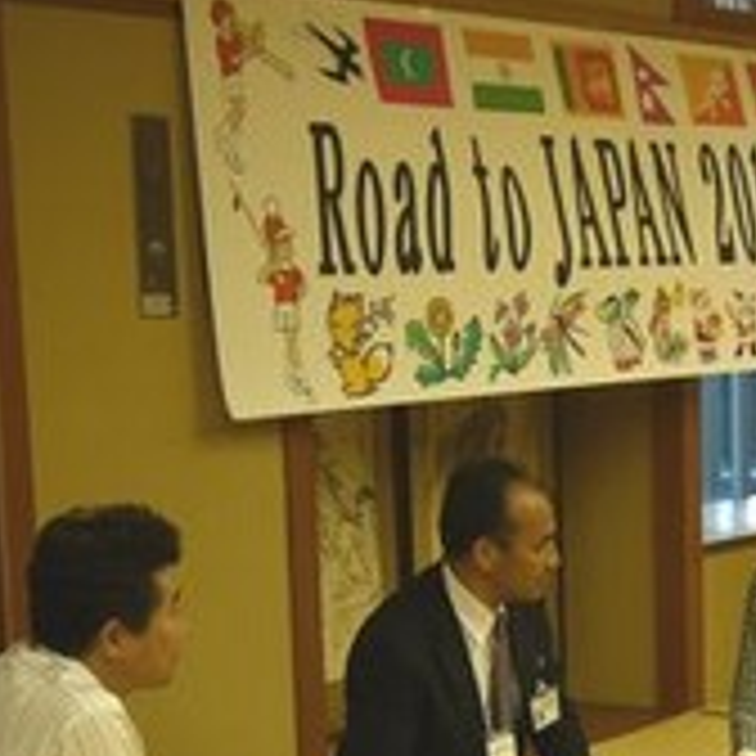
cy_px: 803
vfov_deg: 16.2
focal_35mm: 105
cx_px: 932
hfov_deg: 15.9
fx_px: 2594
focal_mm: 20
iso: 100
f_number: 2
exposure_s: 1/100
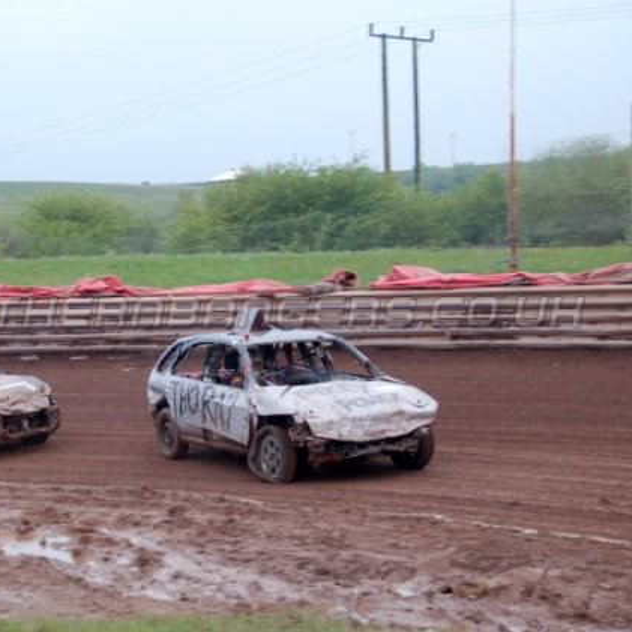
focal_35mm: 107
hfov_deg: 16.3
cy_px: 317
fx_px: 2203
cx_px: 177
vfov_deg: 16.3
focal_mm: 55
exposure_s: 1/250
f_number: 5.3
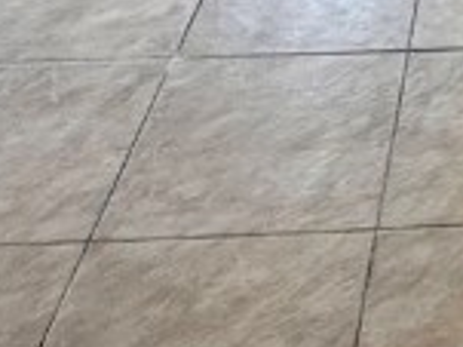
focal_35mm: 95
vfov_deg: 10.8
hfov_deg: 18.6
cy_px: -676
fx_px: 1270
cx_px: 668
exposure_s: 1/185
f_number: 2.2
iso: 40
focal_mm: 2.22
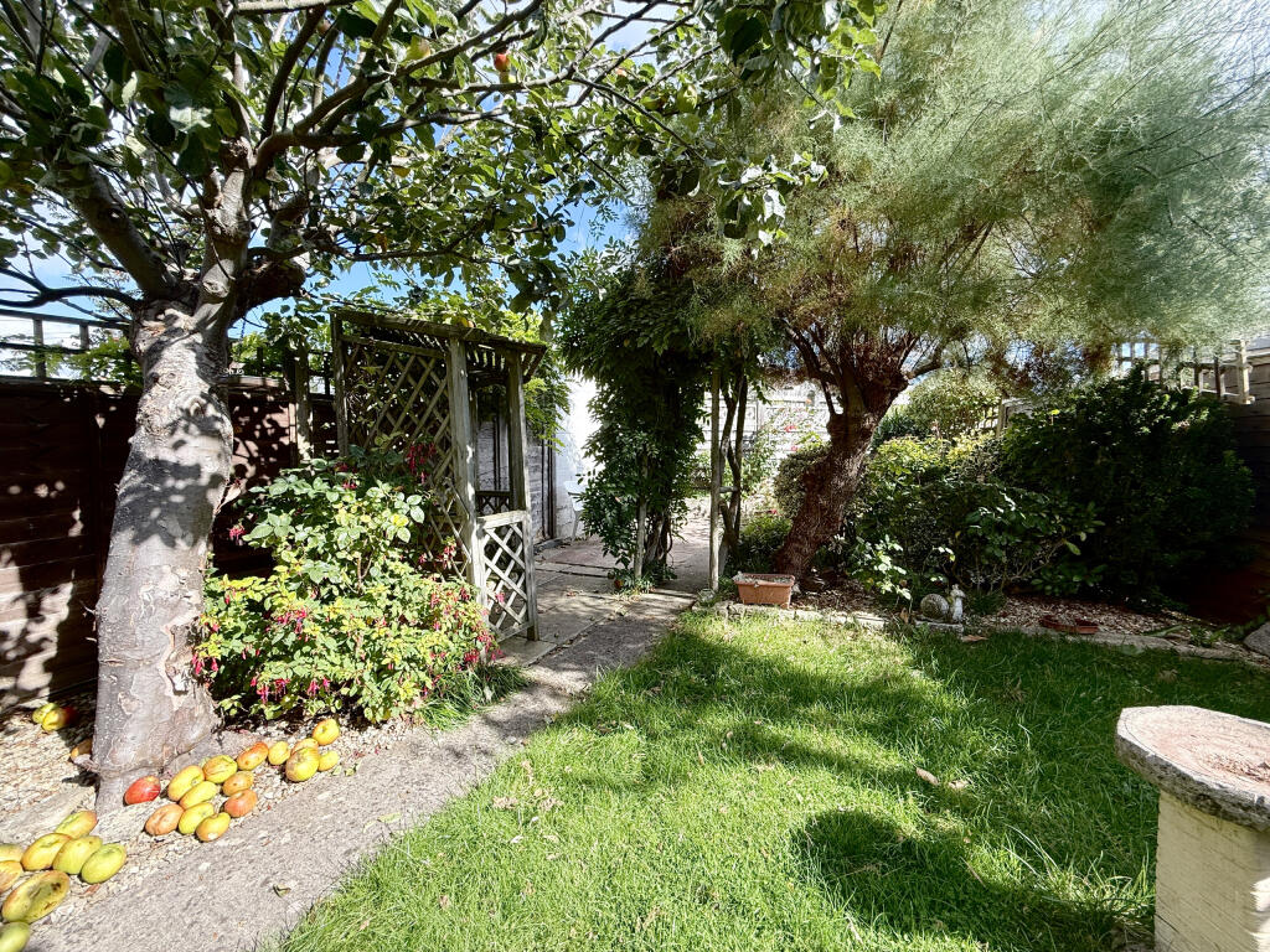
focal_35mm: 14
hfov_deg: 102.1
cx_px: 635
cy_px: 476
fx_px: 514
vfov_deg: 85.7
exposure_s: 1/430
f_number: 2.2
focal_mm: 2.22
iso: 64
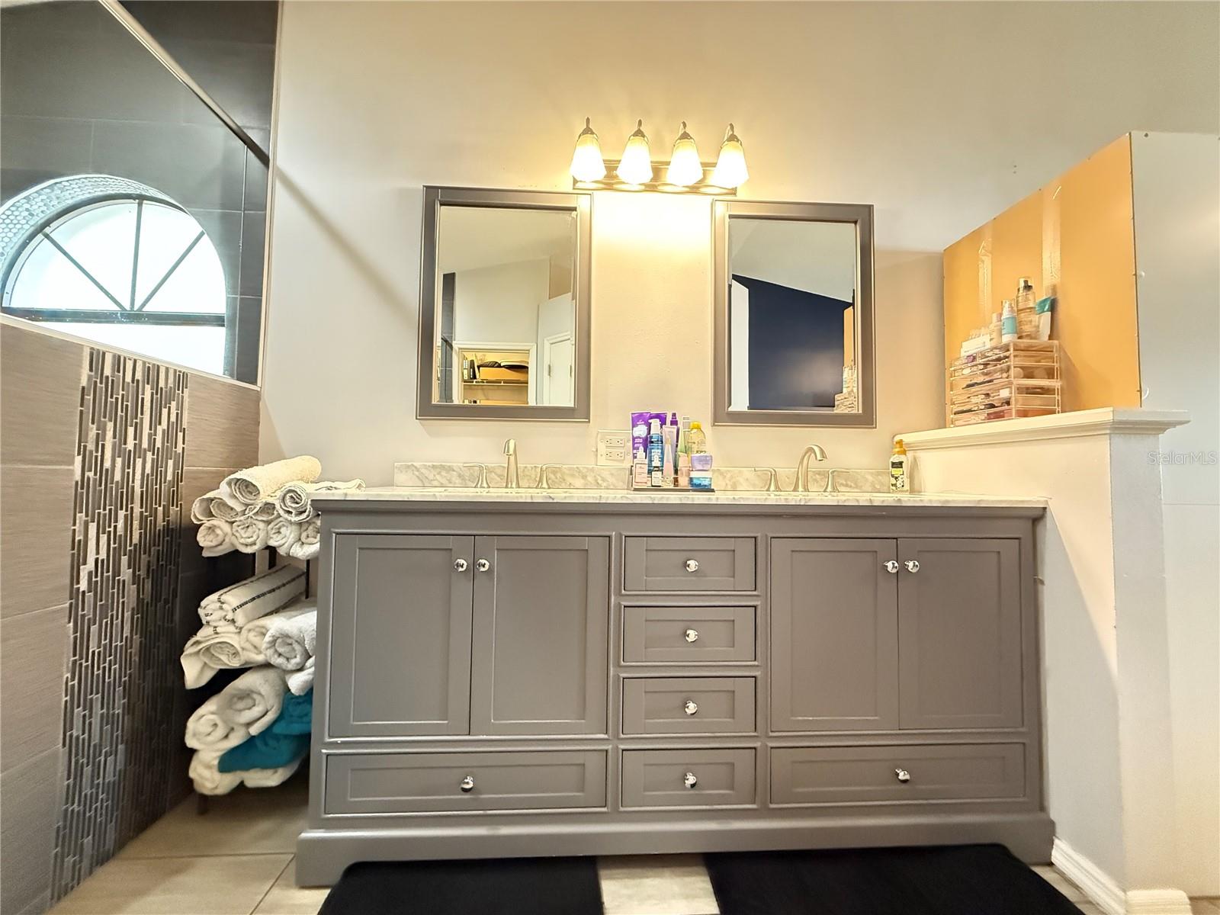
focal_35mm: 14
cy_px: 458
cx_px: 610
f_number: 2.2
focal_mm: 2.22
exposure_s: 1/40
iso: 1250
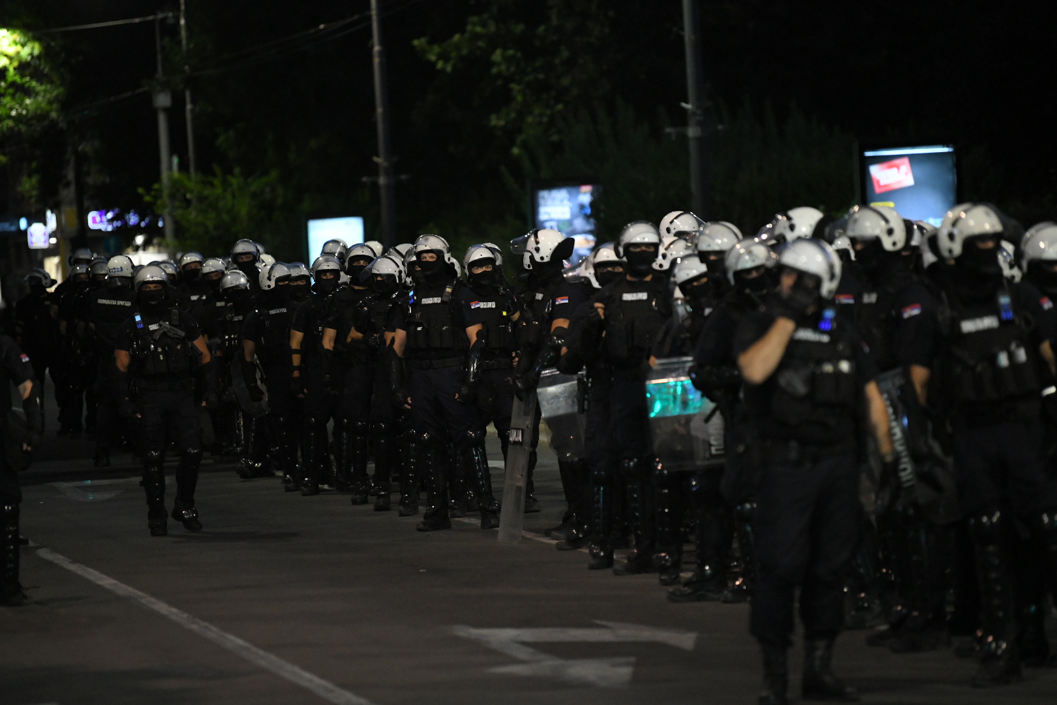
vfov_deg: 6.9
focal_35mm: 200
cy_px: 352
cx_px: 528
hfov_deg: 10.3
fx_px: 5872
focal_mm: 200
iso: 6400
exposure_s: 1/200
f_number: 3.2
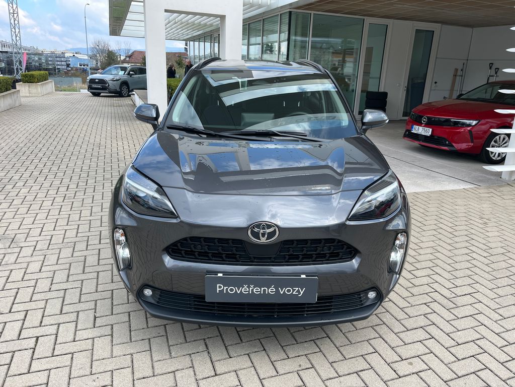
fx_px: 387
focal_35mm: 26
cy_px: 194
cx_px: 258
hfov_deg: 67.3
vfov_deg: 53.1
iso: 50
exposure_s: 1/1106
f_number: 1.6
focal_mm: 5.1
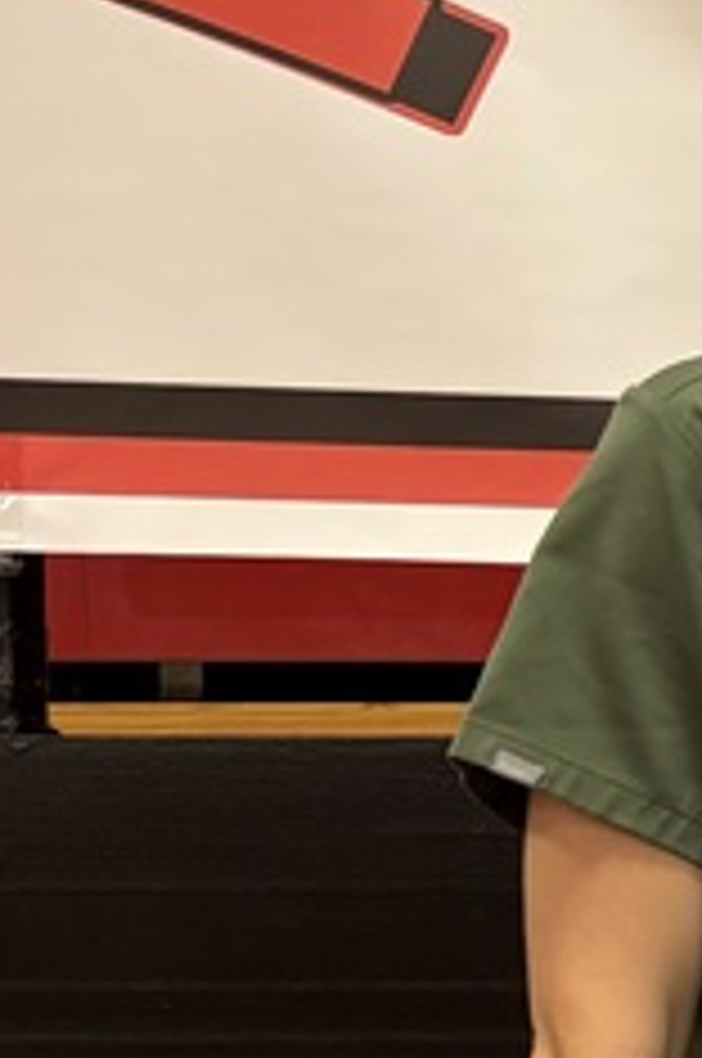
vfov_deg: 17.2
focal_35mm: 118
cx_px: 2115
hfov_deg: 9.2
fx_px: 3461
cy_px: 900
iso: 160
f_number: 1.6
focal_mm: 5.96
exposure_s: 1/60
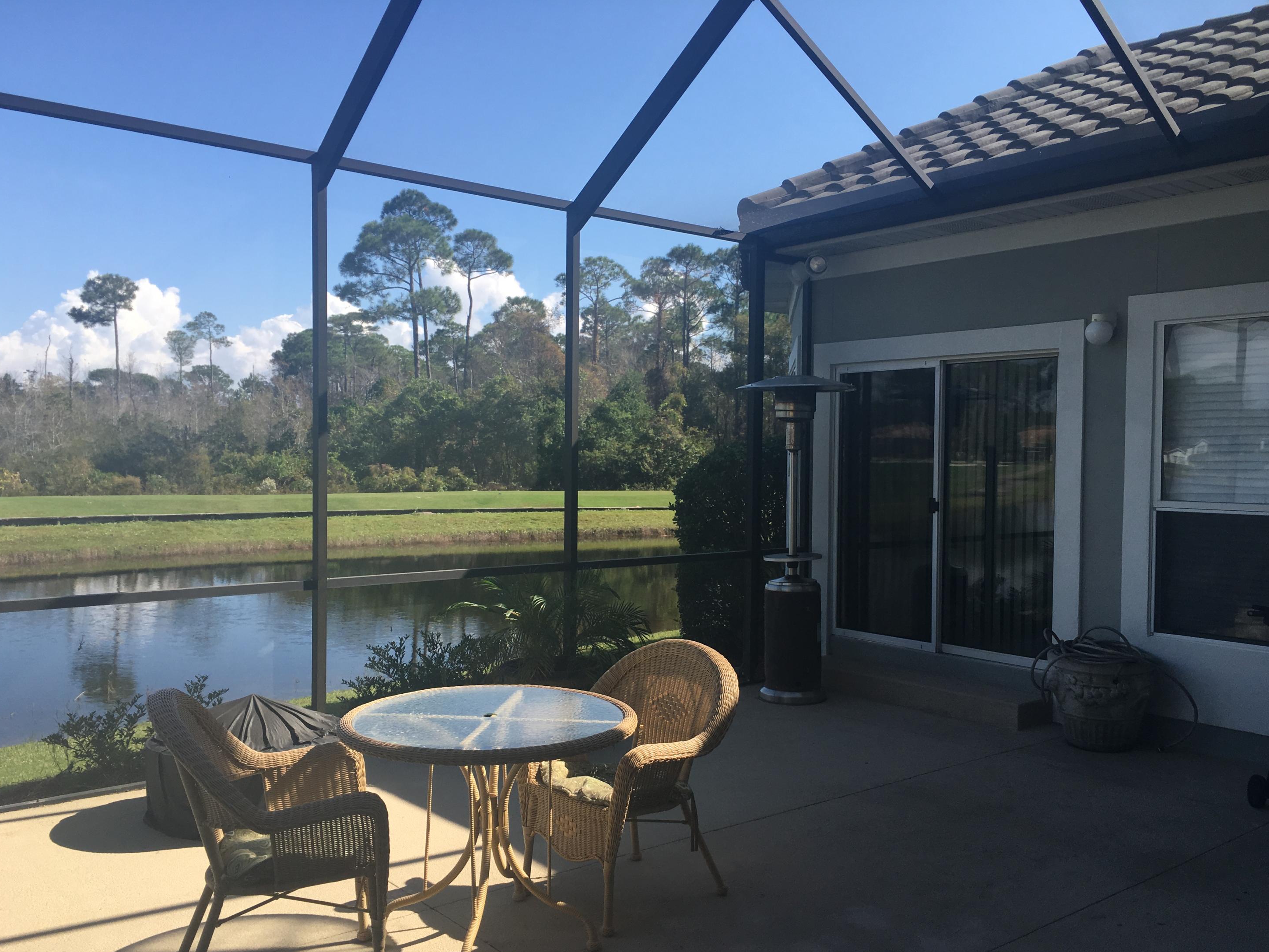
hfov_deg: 60.0
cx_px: 644
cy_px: 490
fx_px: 1100
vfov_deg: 46.8
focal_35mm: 30
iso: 25
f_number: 2.2
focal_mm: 4.15
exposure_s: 1/605
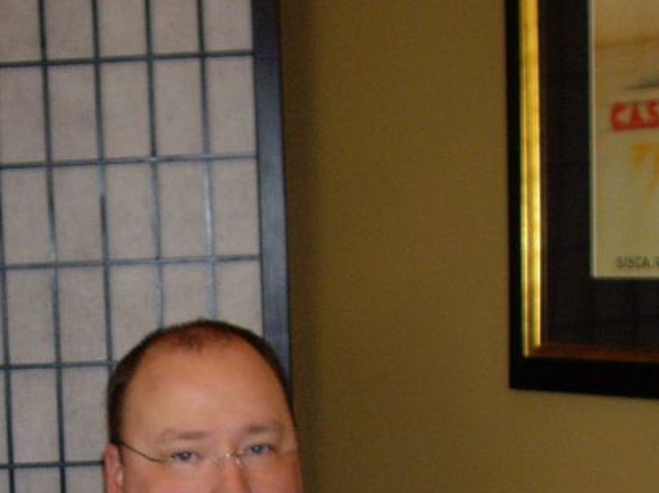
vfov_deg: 15.2
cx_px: 8
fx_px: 1788
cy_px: 585
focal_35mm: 94
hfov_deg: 20.3
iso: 200
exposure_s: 1/40
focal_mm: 6.2
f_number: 2.7
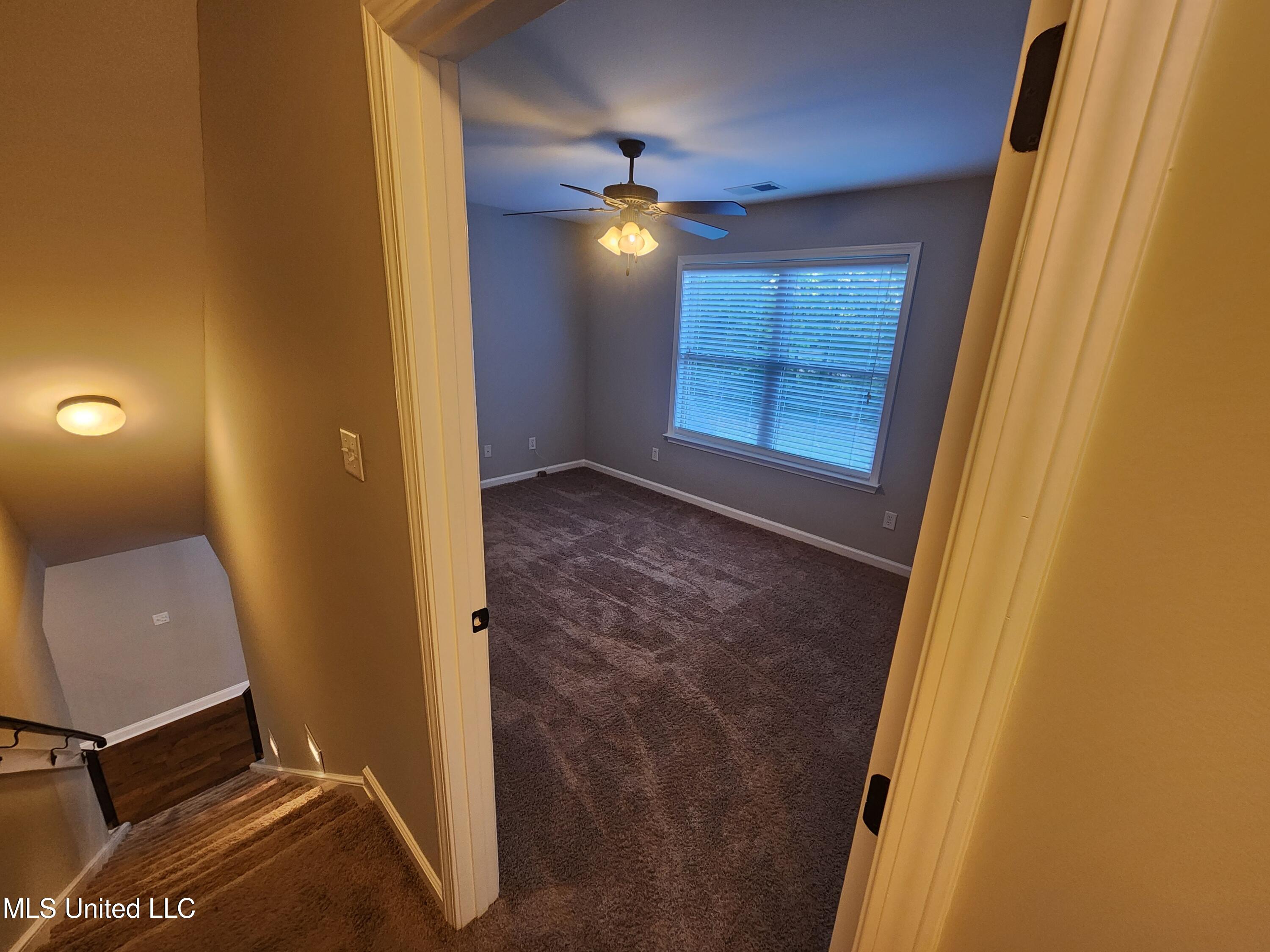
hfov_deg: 106.2
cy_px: 476
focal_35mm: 13
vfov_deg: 89.9
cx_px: 635
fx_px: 477
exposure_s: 1/40
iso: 320
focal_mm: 2.2
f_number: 2.2
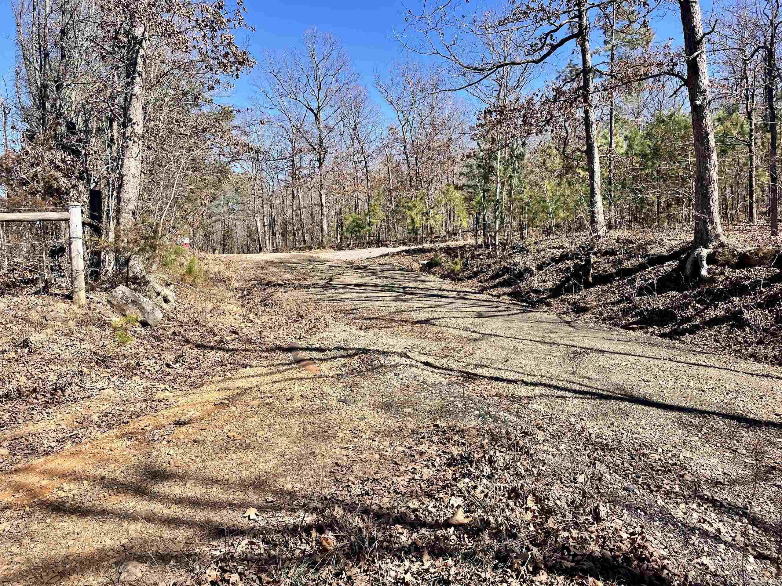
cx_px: 391
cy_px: 293
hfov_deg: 67.3
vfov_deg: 53.1
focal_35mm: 26
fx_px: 587
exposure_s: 1/1575
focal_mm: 4.2
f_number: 1.6
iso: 32
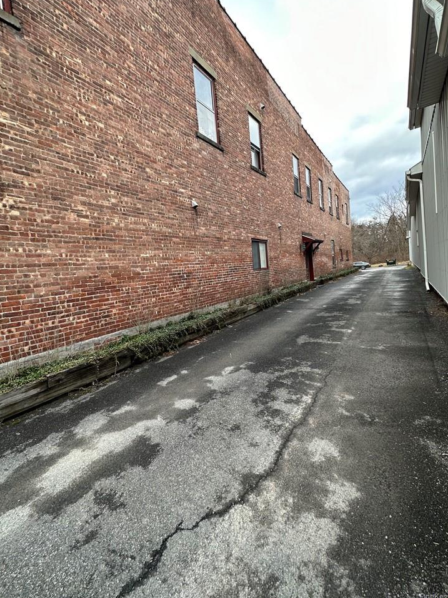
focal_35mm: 15
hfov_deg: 81.7
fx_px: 259
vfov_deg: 98.1
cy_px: 282
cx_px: 229
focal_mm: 2.22
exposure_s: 1/99
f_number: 2.2
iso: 64
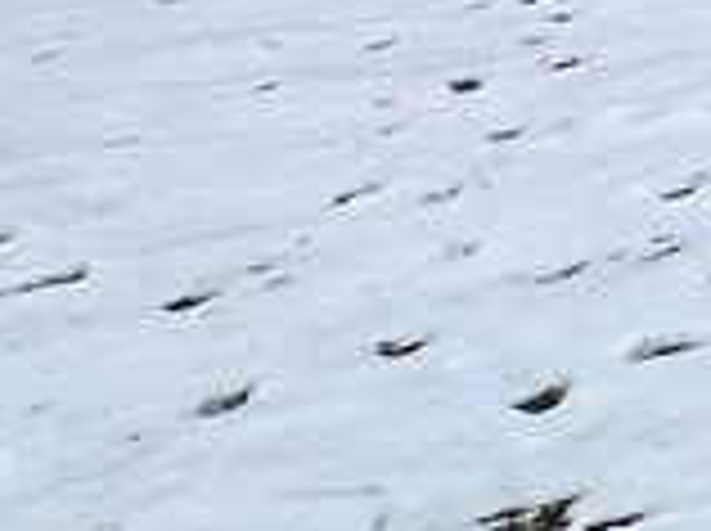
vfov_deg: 12.6
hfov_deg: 12.5
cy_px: -747
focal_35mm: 91
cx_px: 1976
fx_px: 1866
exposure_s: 1/739
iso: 40
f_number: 2.2
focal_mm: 2.22
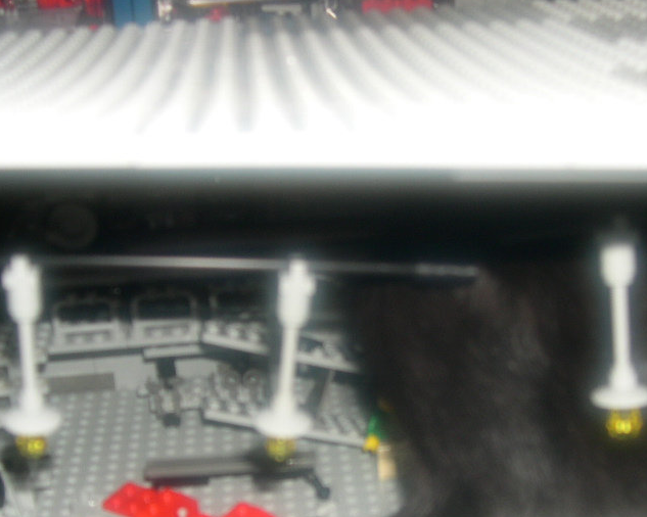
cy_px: 374
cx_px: 340
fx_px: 1149
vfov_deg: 25.1
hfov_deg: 31.5
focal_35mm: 60
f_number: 2.8
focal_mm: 8
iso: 100
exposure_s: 1/60
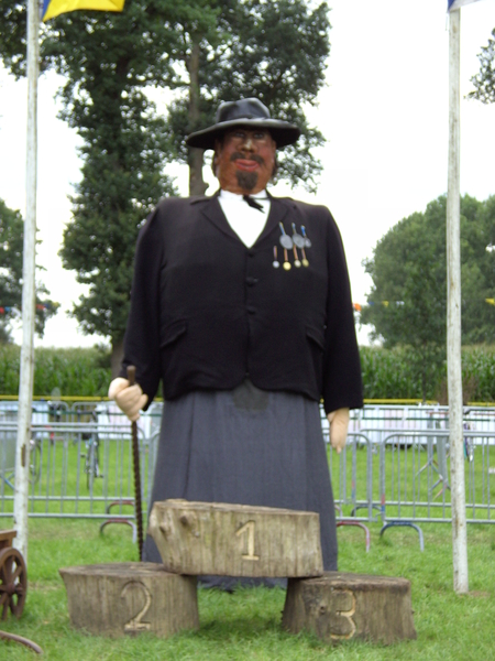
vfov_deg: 17.6
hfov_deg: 13.2
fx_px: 2135
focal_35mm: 112
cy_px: 330
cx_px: 248
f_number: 4
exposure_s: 1/190
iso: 100
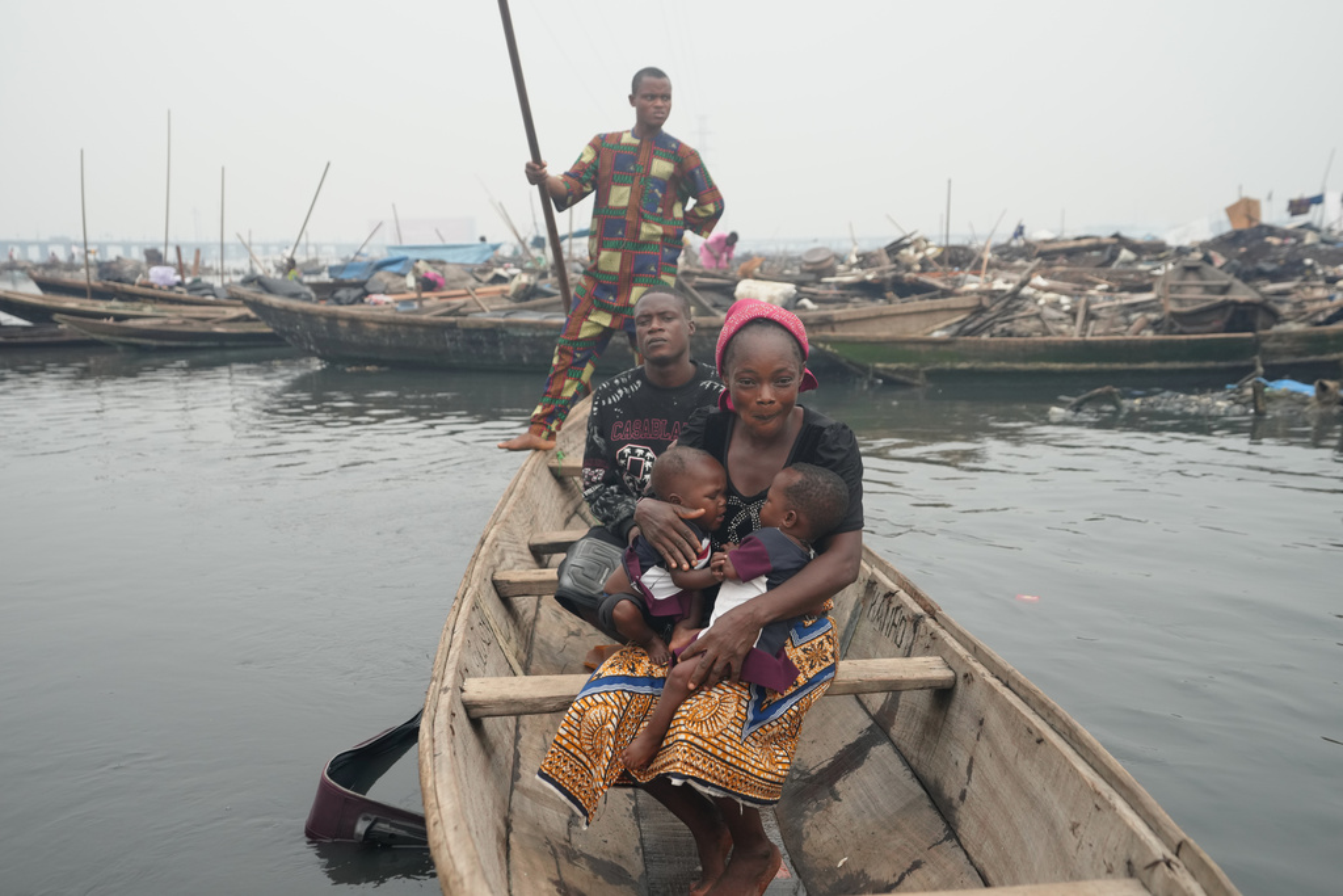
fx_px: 1306
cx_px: 672
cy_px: 448
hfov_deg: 54.4
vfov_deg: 37.9
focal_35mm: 35
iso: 1000
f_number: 3.5
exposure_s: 1/2000
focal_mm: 35
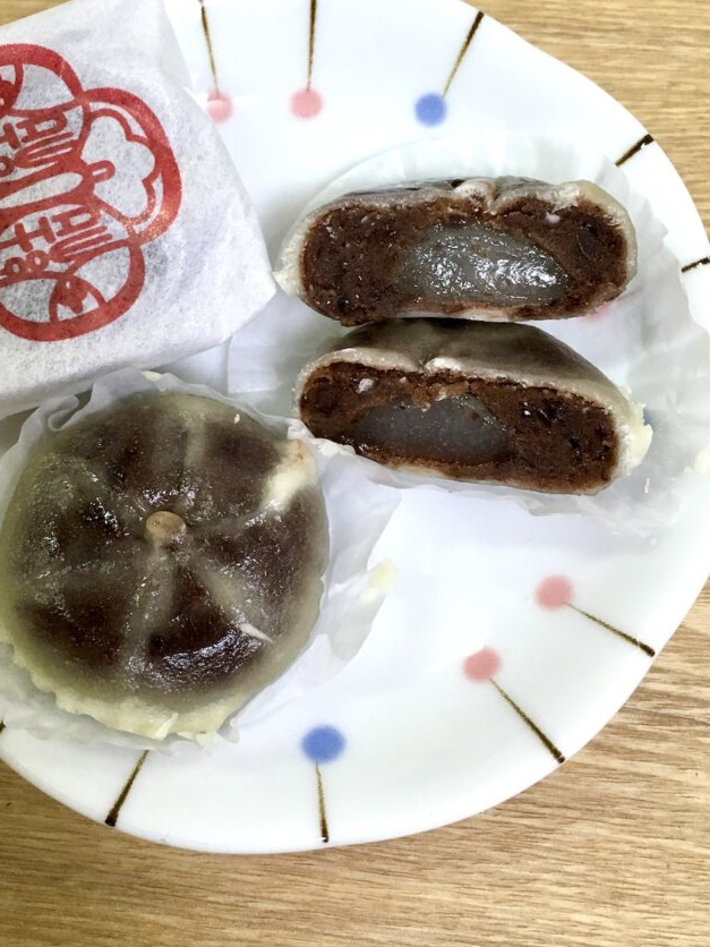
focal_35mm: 37
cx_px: 279
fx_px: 1012
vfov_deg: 50.0
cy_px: 417
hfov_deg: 38.5
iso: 40
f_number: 2.2
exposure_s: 1/30
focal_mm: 4.15
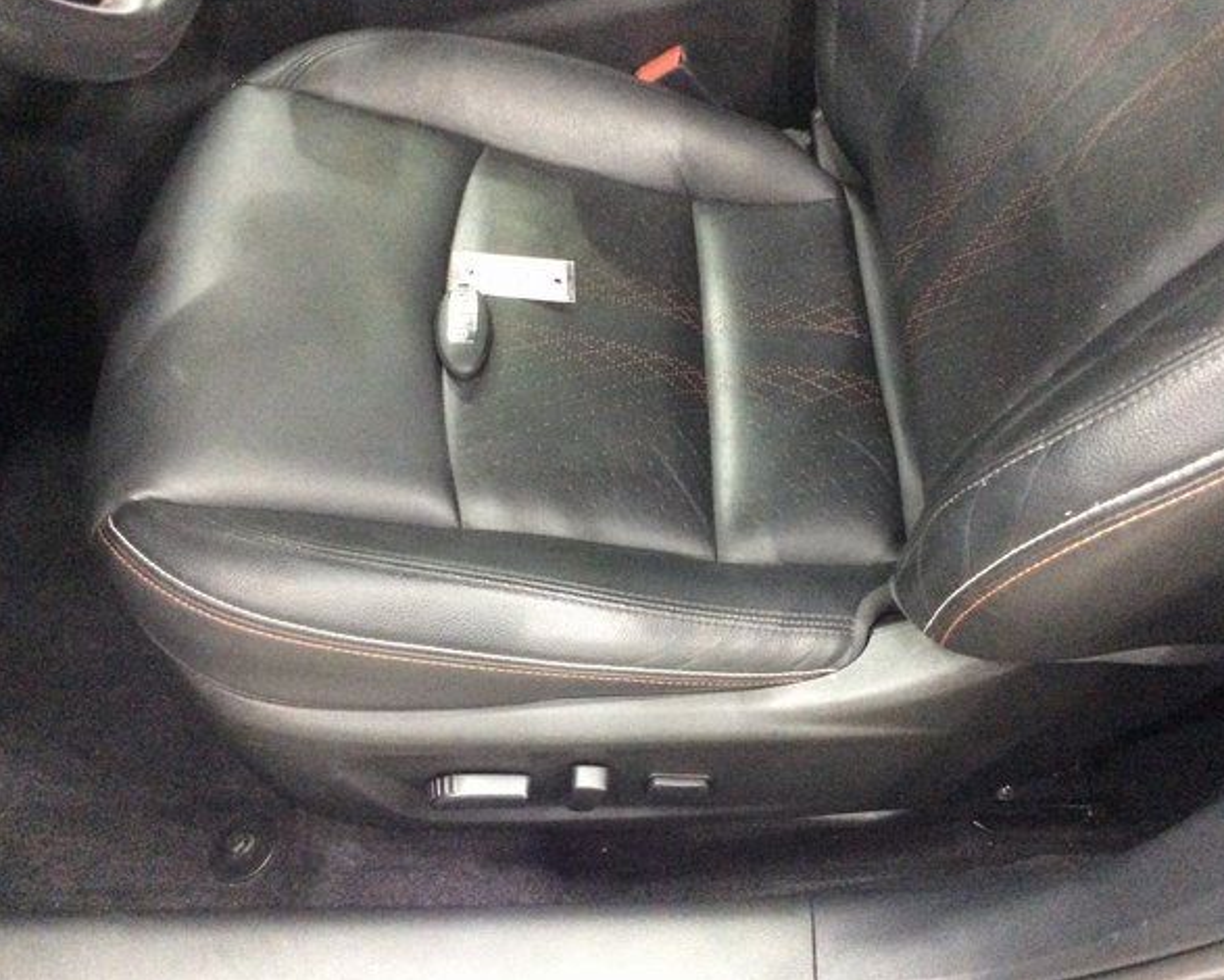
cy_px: 488
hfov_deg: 52.8
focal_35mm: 34
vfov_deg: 43.4
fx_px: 1232
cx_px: 630
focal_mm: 3.3
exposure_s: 1/15
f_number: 2.4
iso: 500
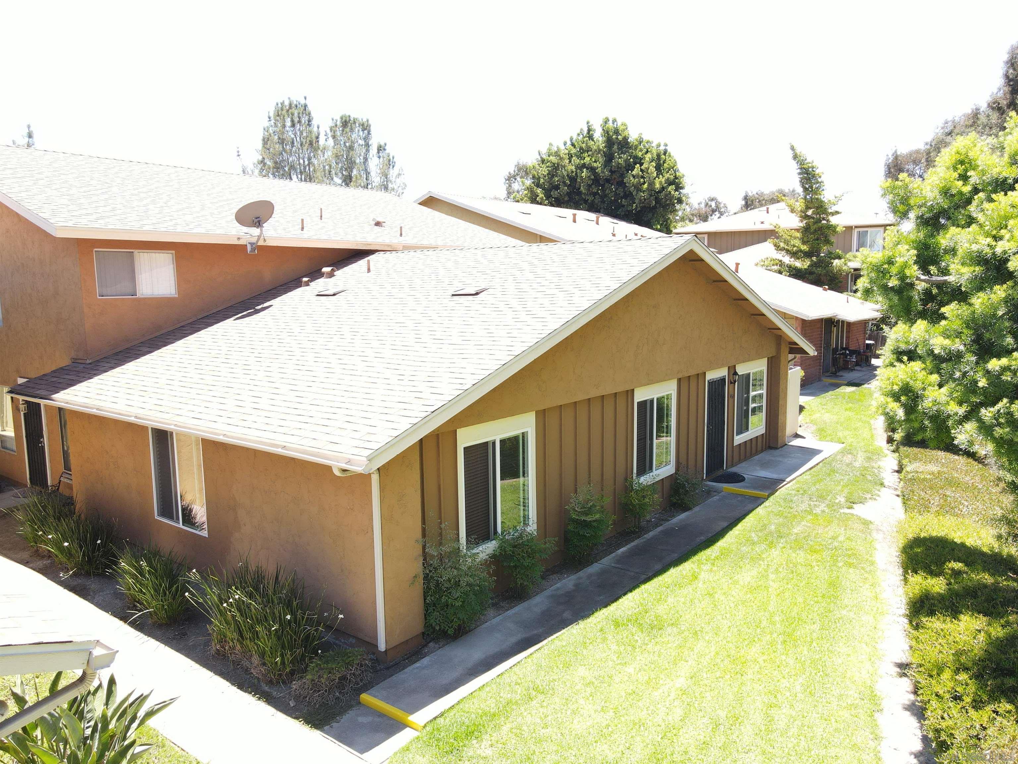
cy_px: 382
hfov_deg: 71.6
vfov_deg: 56.8
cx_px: 509
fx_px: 706
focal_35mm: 24
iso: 100
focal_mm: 4.5
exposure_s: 1/90
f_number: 2.8
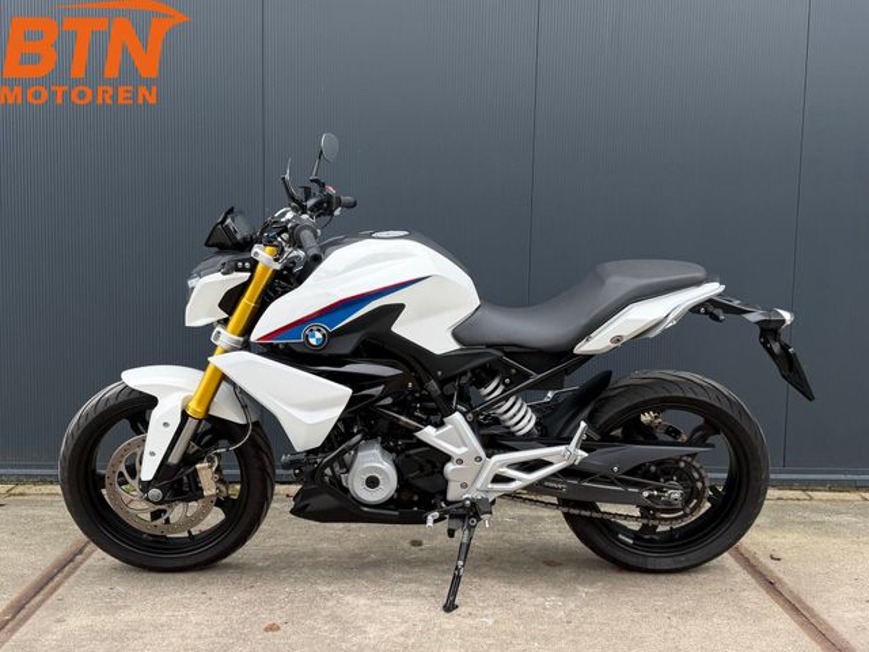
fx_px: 602
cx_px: 434
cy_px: 326
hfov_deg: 71.6
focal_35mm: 24
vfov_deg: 56.8
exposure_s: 1/121
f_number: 1.78
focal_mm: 6.76
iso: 125
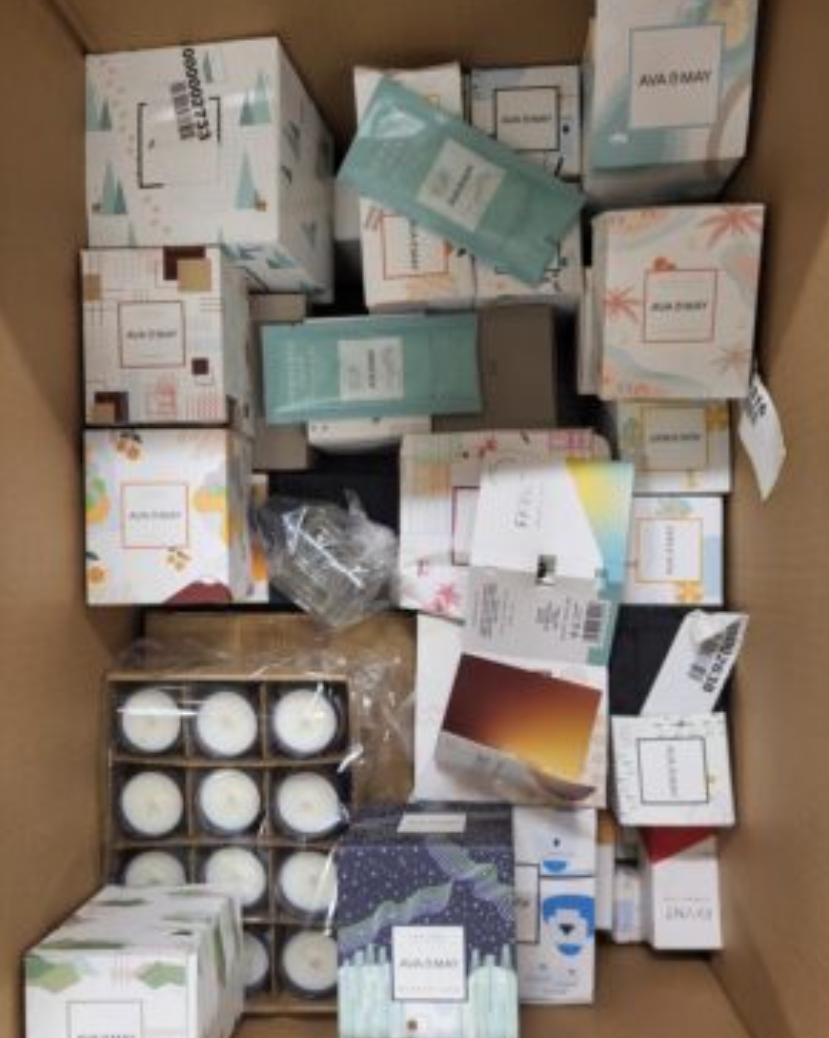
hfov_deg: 51.5
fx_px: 859
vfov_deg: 62.2
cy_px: 555
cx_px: 423
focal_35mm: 28
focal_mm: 5.4
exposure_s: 1/50
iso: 200
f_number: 1.8
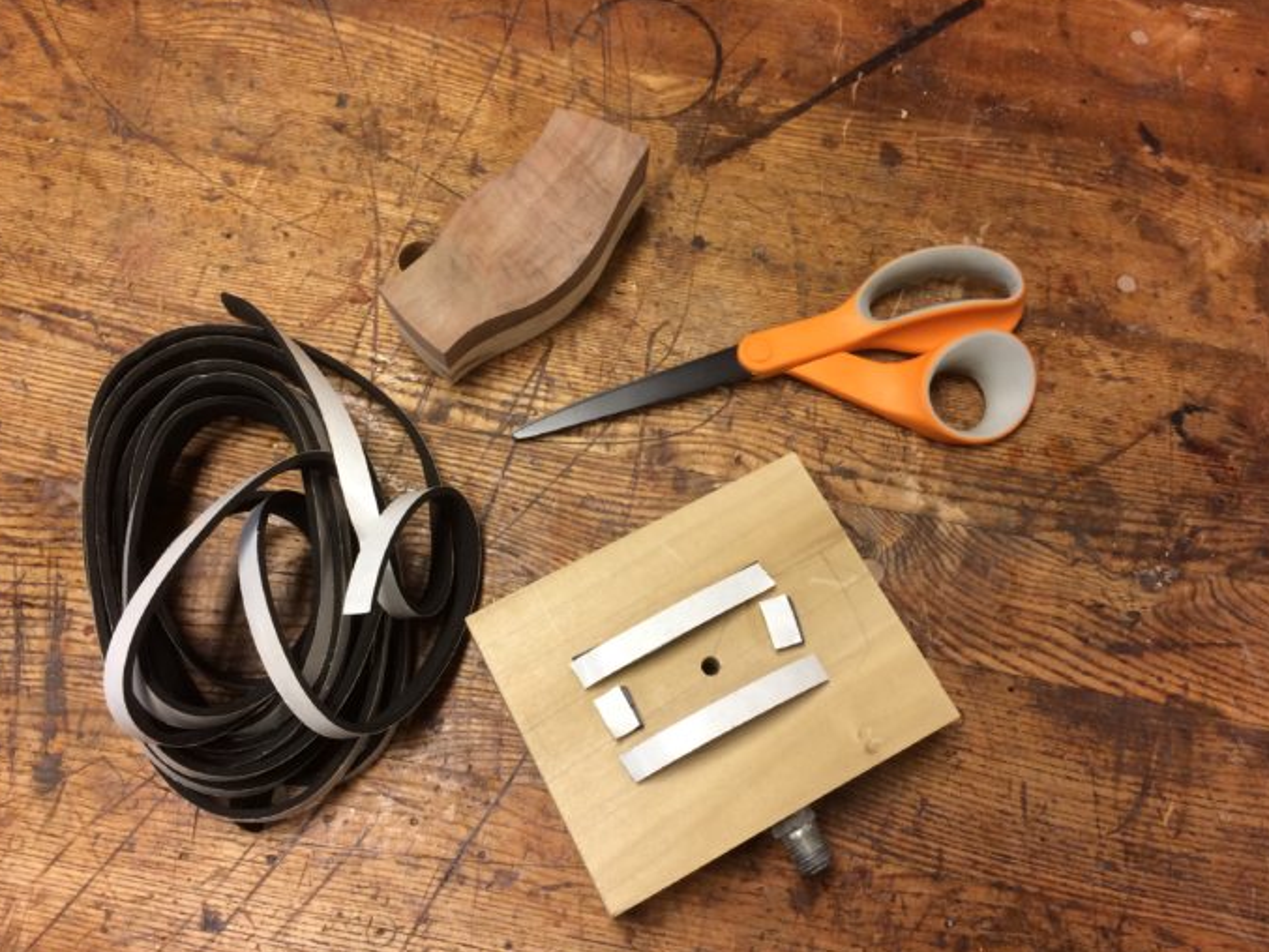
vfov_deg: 46.8
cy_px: 479
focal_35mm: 30
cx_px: 628
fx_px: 1100
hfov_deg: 60.0
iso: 40
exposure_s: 1/40
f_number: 2.2
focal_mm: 4.15
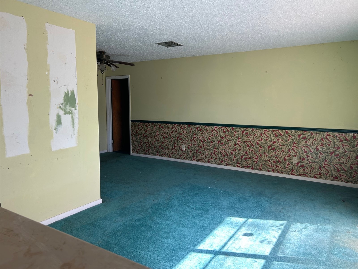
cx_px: 179
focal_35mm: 26
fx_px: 269
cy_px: 134
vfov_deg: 53.1
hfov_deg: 67.3
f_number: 1.5
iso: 50
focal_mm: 5.7
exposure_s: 1/239
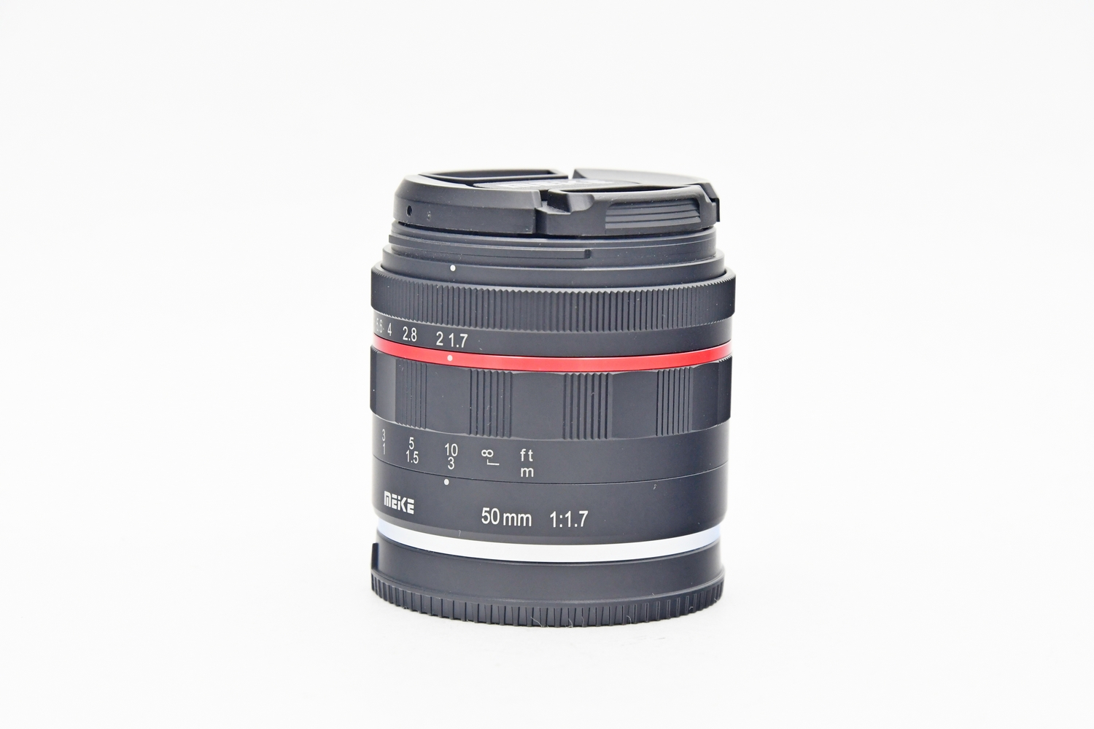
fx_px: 3646
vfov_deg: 11.4
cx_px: 547
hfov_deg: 17.1
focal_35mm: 120
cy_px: 364
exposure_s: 1/125
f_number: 8
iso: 1250
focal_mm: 80
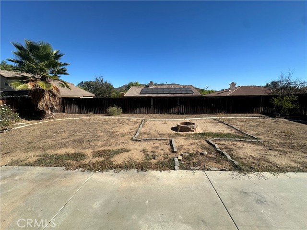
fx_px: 124
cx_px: 154
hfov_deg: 102.1
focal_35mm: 14
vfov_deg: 85.7
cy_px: 115
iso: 50
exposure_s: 1/1795
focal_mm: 2.22
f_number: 2.2
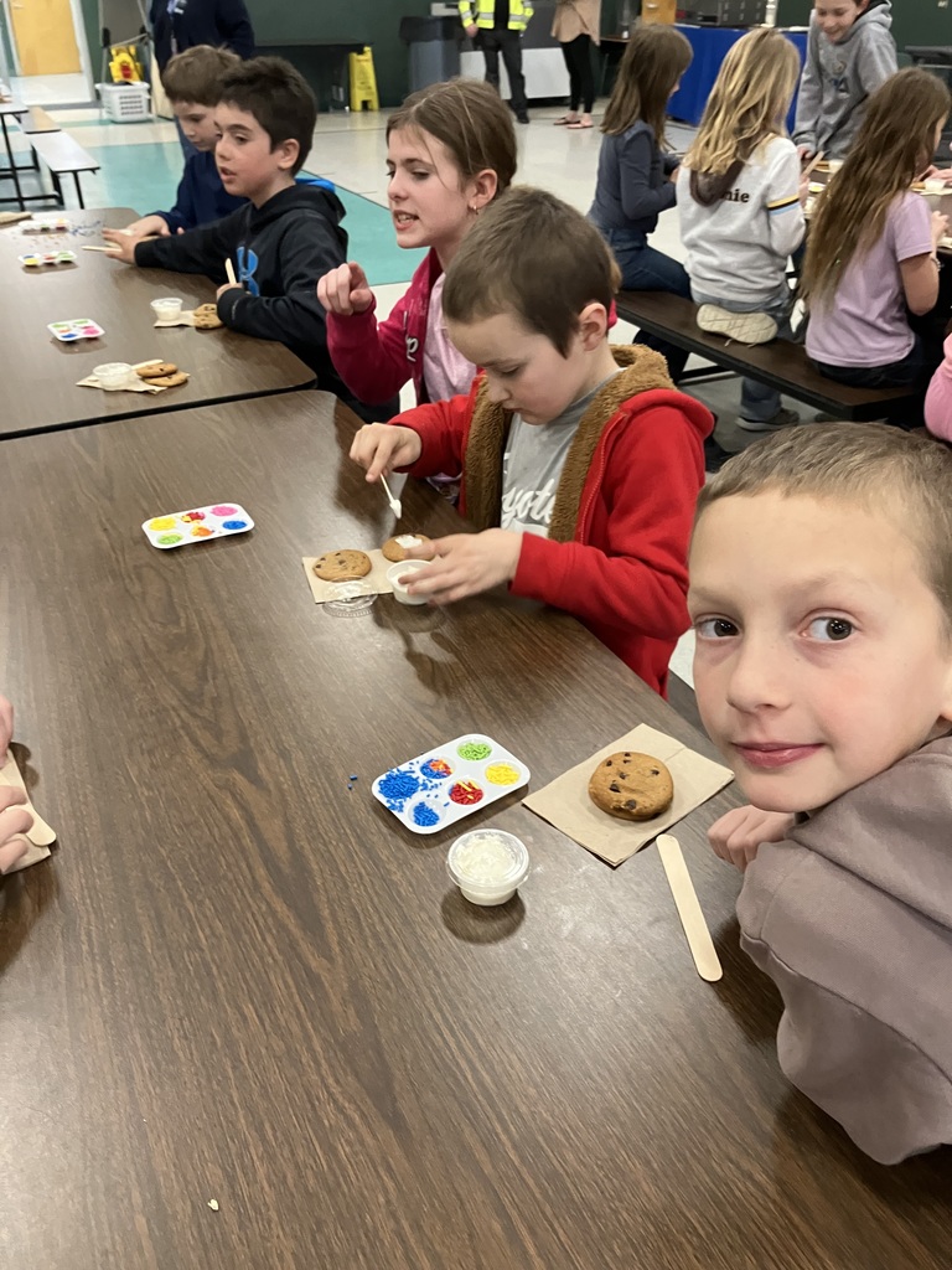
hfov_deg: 49.7
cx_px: 476
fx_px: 1027
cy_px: 635
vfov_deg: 63.4
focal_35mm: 28
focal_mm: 3.99
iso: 250
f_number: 1.8
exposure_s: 1/60
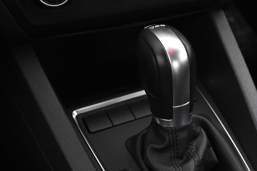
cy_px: 121
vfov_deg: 22.8
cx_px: 169
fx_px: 421
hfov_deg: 33.7
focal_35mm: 59
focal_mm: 24
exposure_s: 1/30
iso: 3200
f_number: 4
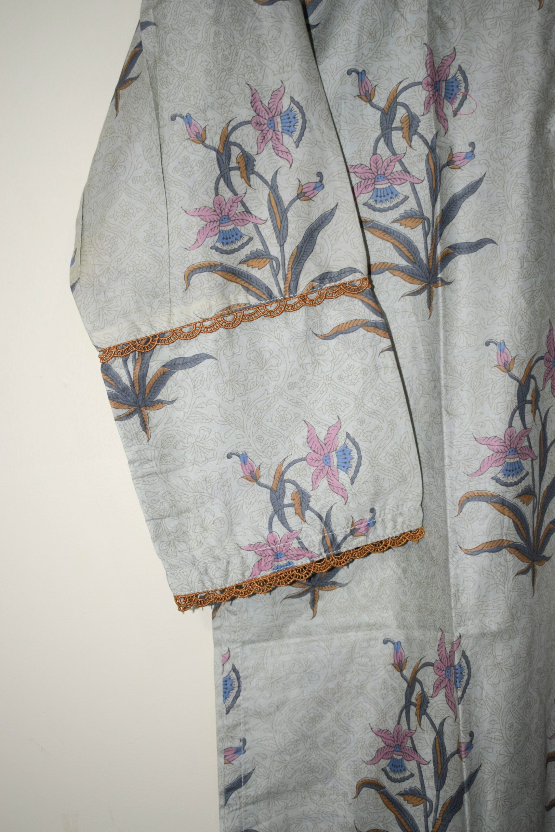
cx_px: 278
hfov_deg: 26.5
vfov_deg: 38.9
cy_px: 416
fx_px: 1179
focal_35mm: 51
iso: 640
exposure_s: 1/100
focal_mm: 34
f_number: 5
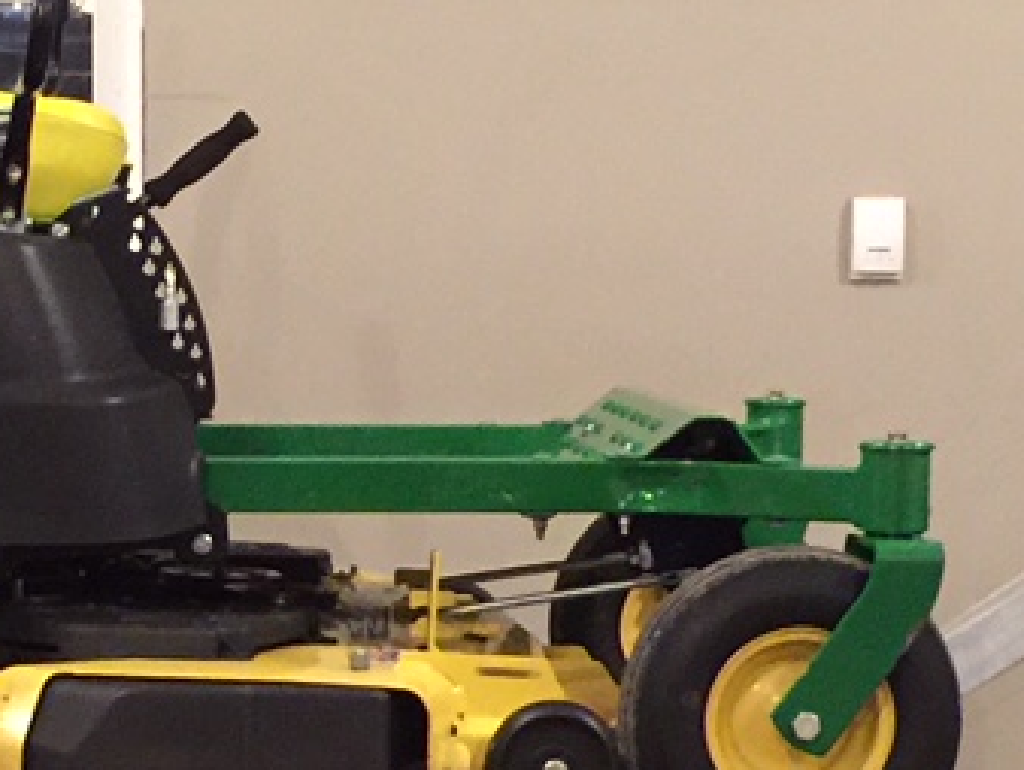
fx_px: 4144
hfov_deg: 14.0
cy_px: 715
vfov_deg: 10.5
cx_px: 297
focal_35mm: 140
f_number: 2.2
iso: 100
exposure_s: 1/4
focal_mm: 4.15
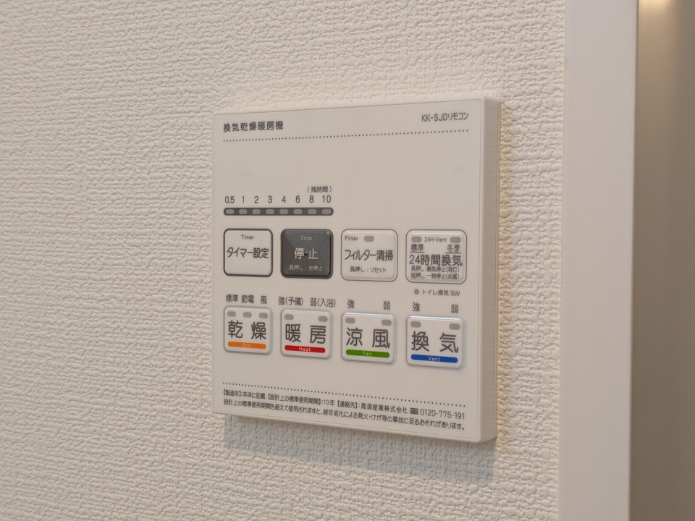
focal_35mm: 51
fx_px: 1024
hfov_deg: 37.5
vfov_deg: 28.6
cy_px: 260
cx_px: 348
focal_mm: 5.43
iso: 105
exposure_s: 1/60
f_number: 1.89
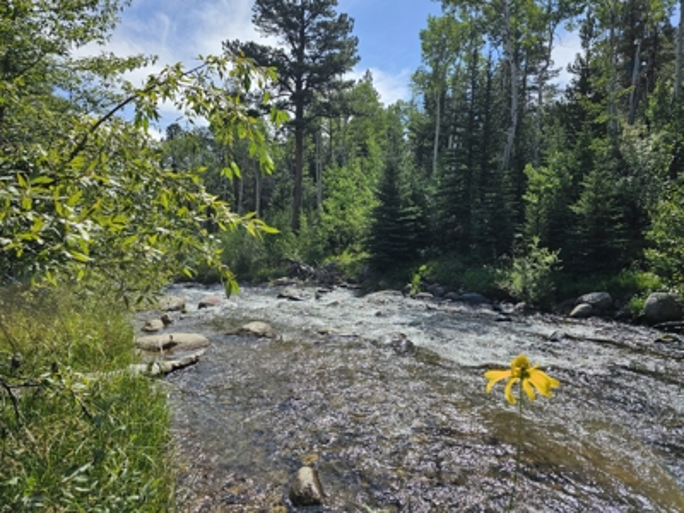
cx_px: 342
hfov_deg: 73.9
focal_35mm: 23
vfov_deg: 58.9
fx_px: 454
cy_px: 256
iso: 20
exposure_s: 1/1087
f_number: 1.7
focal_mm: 6.3
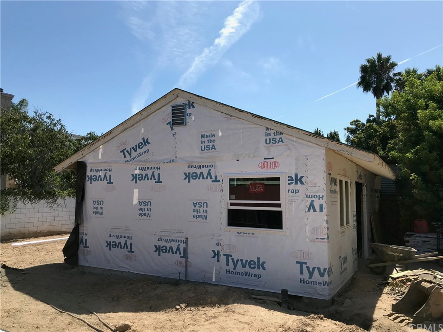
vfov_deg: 49.7
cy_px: 166
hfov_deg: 63.4
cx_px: 222
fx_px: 358
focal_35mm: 28
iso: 20
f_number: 1.8
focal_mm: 3.99
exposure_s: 1/1880
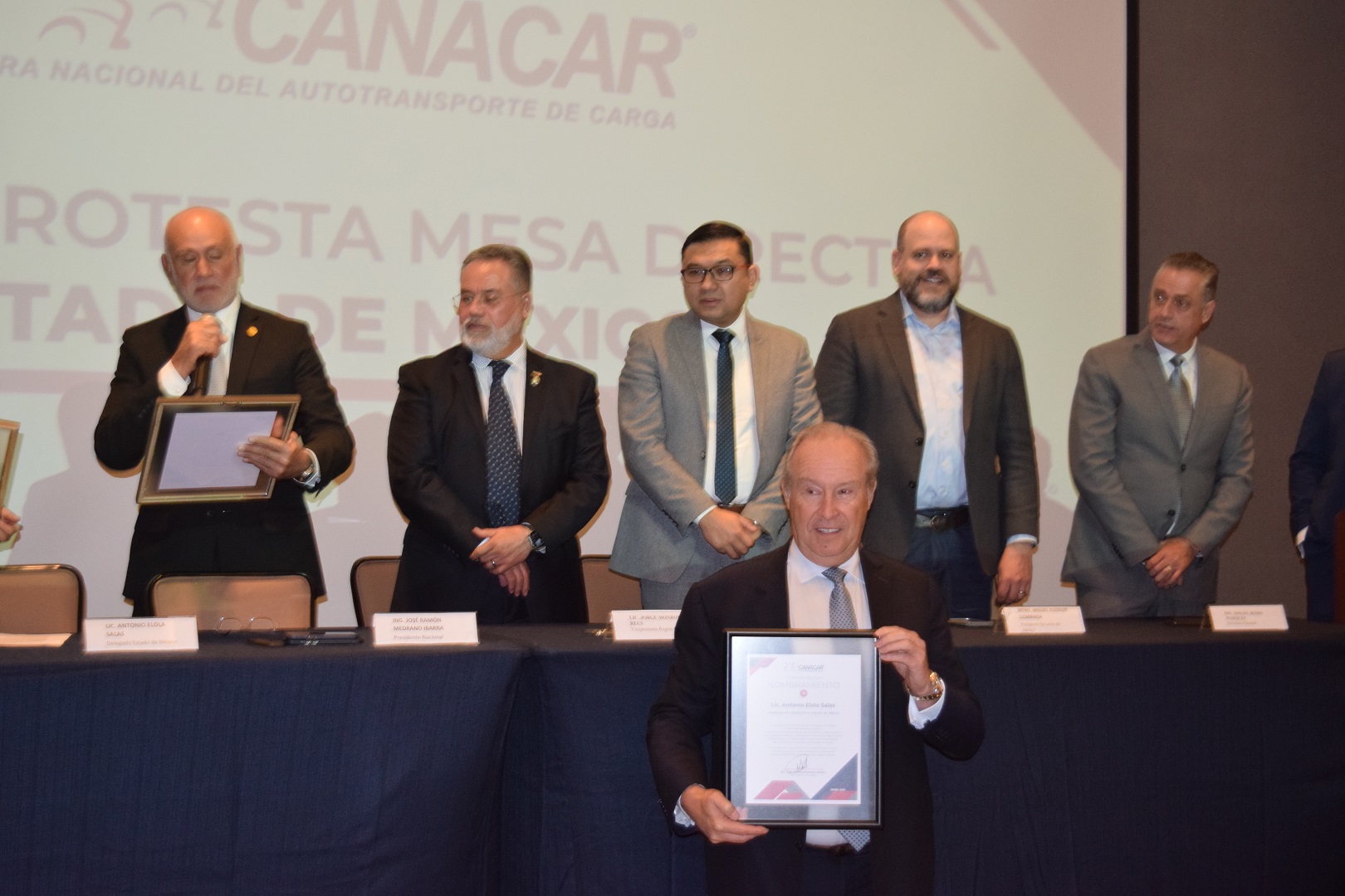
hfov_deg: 37.9
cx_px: 672
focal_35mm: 52
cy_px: 448
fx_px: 1961
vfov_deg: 25.8
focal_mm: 35
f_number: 4.5
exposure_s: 1/60
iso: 1400
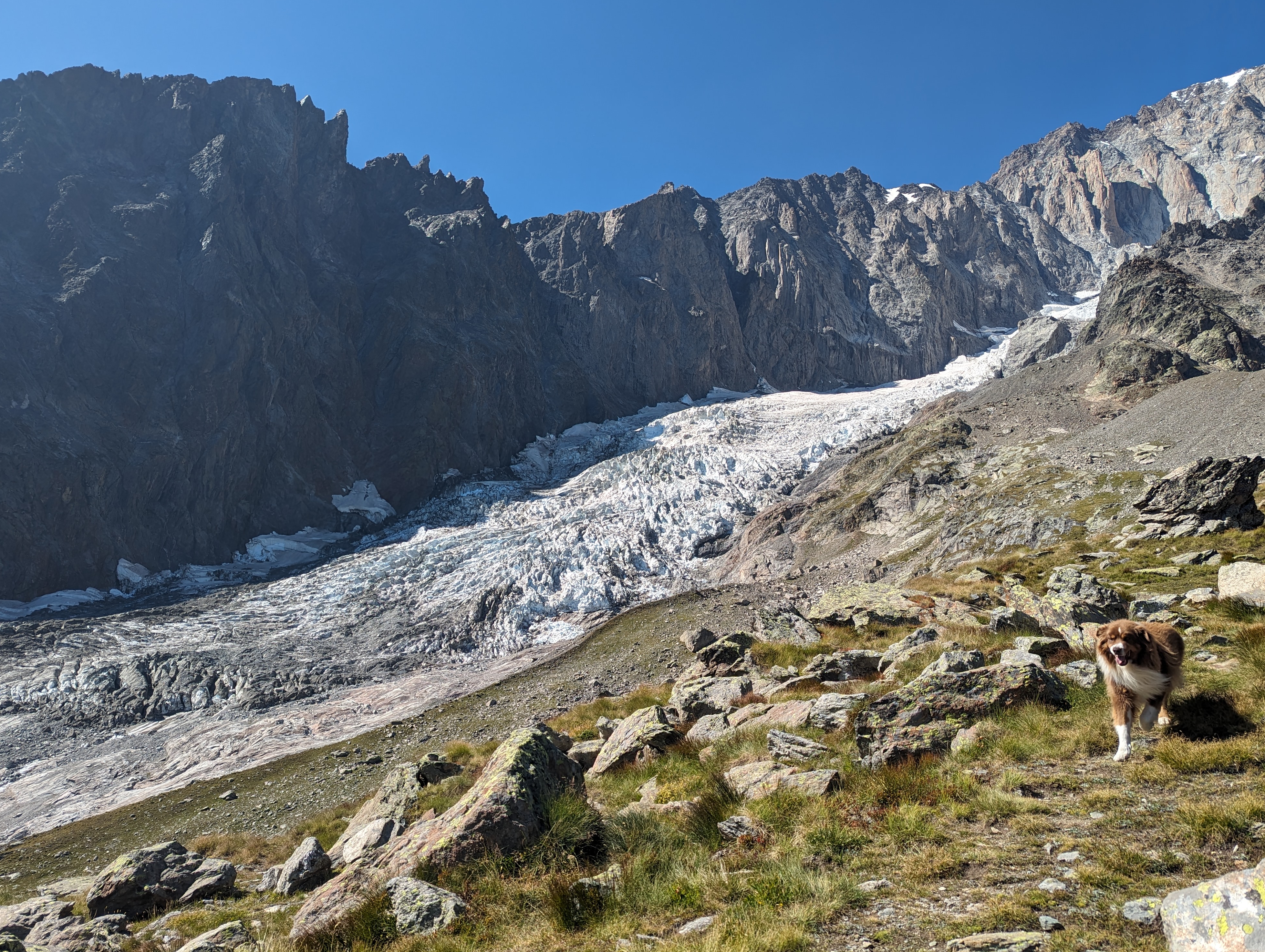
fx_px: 915
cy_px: 473
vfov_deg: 55.0
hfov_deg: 69.3
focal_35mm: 25
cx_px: 645
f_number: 1.85
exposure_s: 1/1689
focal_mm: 6.81
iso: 42
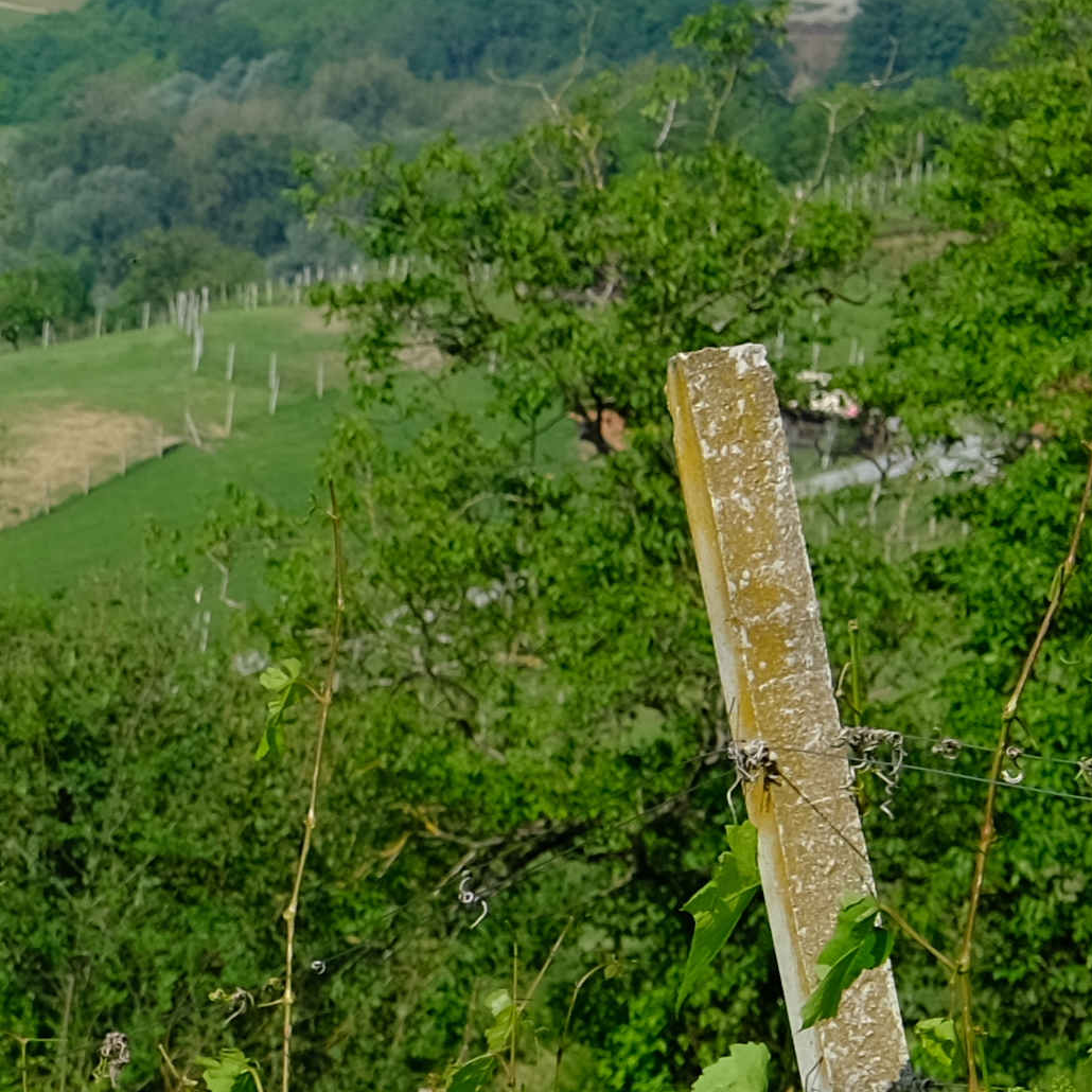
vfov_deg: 8.4
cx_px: -1662
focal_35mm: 206
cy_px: 1202
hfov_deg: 7.8
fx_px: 7352
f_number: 4.5
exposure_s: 1/1250
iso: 200
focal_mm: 26.6
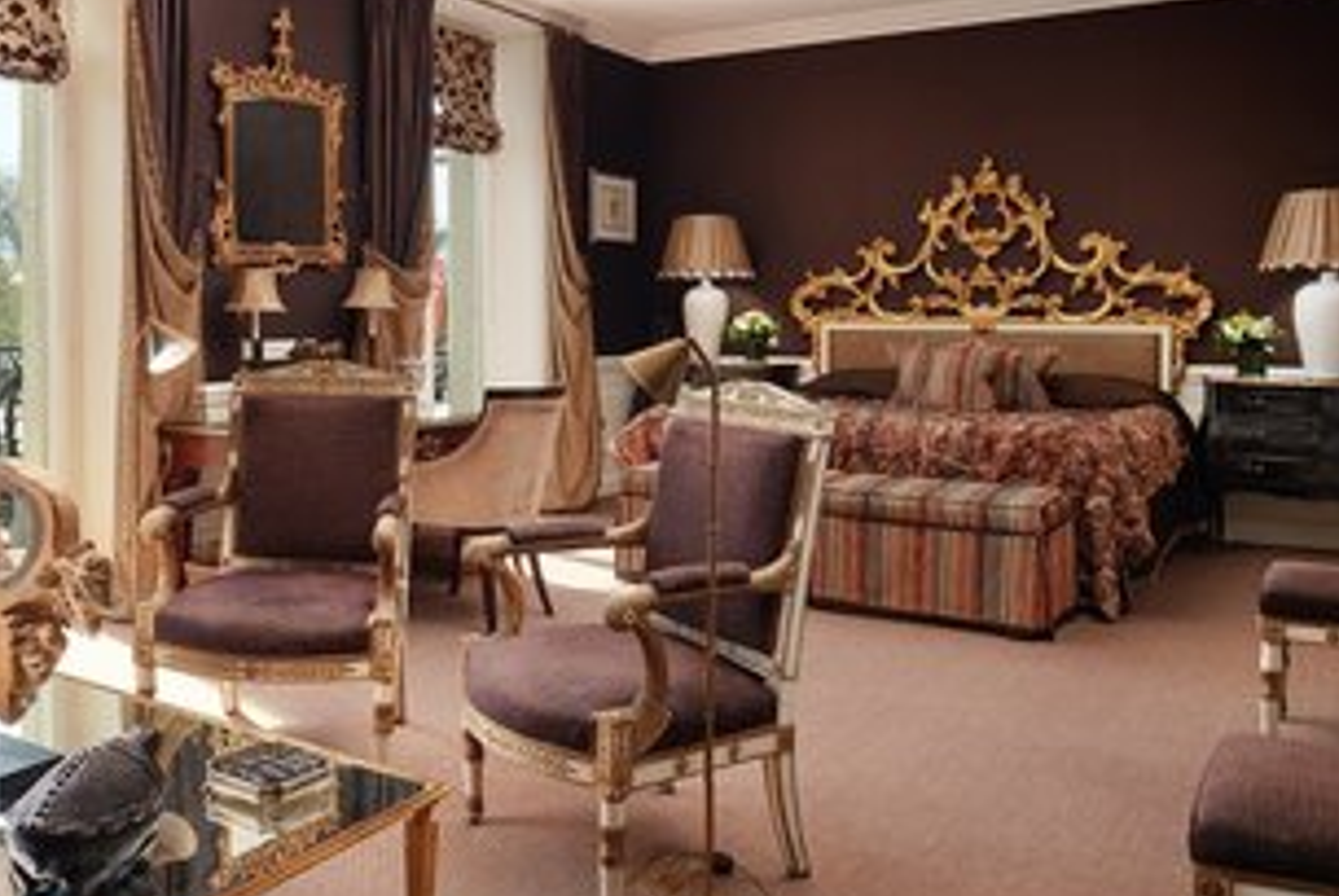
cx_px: 470
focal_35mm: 33
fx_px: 1229
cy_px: 325
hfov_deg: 56.2
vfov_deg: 39.7
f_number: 16
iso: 250
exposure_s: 1/250
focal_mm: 21
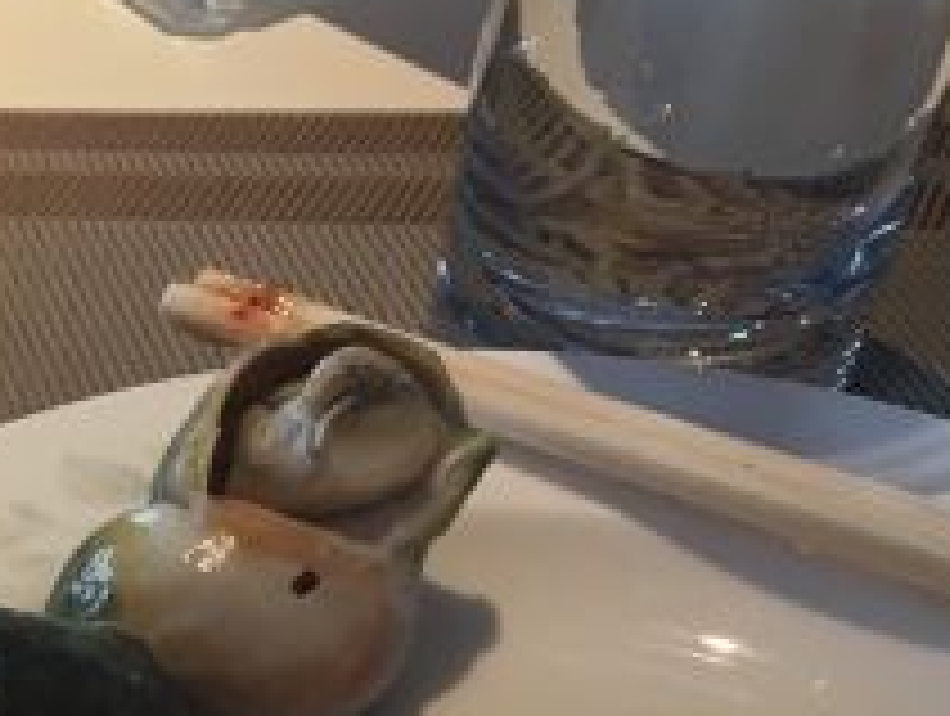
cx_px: -216
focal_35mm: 96
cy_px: 925
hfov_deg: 19.2
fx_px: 2639
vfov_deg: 14.8
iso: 32
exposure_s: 1/33
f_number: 2.2
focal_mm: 4.15
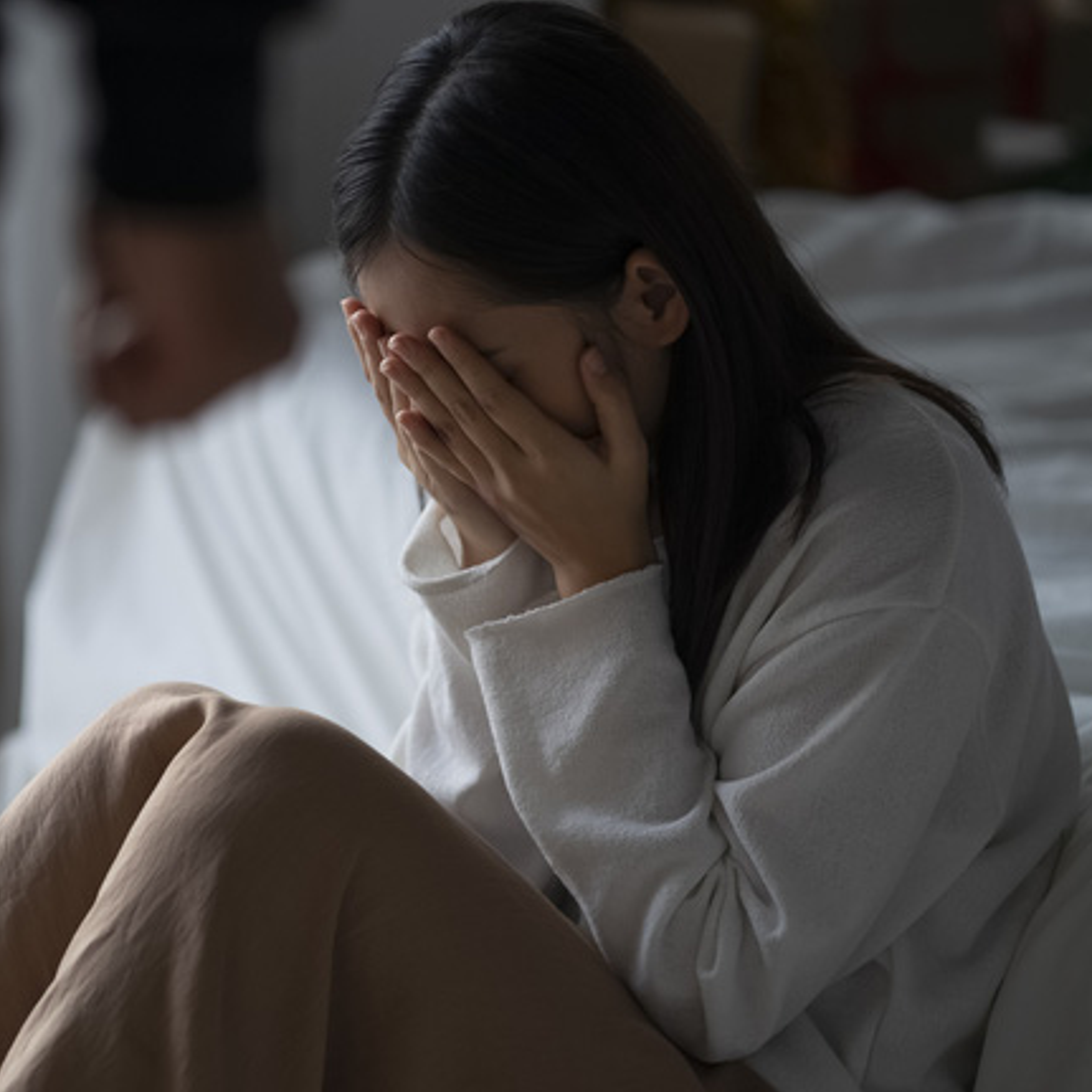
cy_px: 546
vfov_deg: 16.0
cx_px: 291
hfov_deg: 15.9
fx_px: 3890
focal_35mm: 109
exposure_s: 1/500
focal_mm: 85
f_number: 2.2
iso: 200
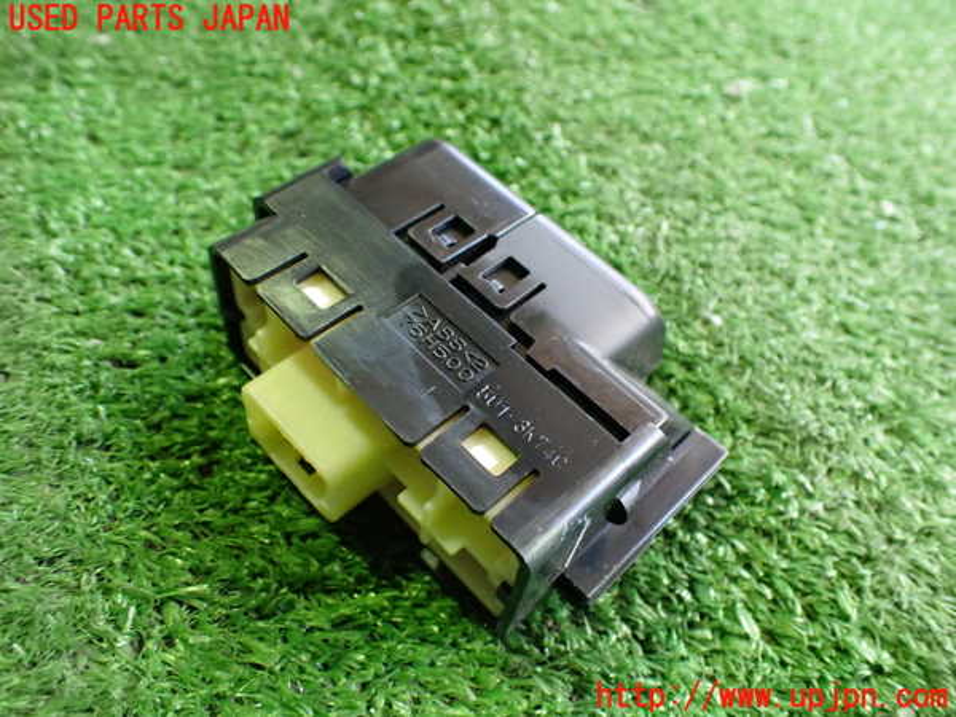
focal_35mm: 30
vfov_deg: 46.8
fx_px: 829
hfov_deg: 60.0
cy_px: 358
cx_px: 478
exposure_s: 1/60
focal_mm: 5.4
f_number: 2.3
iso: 800
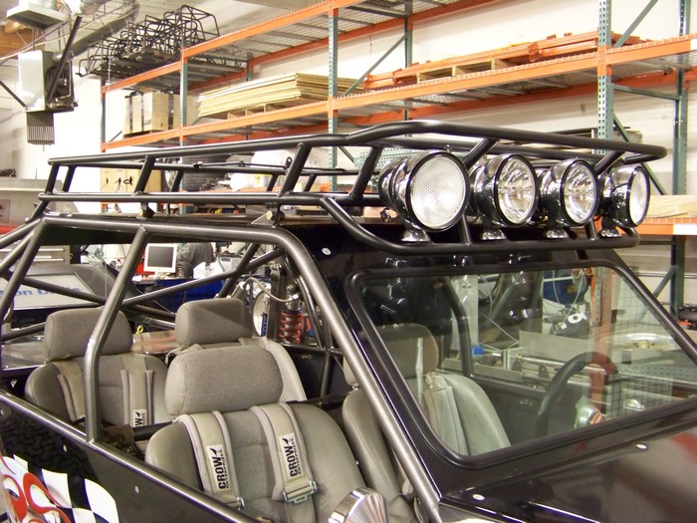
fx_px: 866
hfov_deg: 43.9
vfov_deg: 33.6
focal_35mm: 43
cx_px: 348
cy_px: 262
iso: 400
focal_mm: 6.75
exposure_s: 1/10
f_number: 2.8
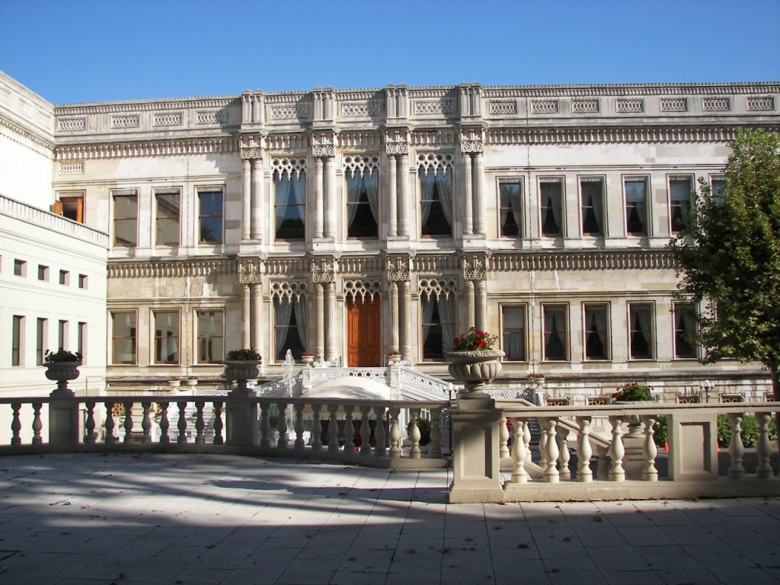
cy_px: 292
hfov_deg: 51.4
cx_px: 390
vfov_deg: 39.7
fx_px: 811
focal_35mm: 36
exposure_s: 1/800
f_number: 2.8
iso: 50
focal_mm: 6
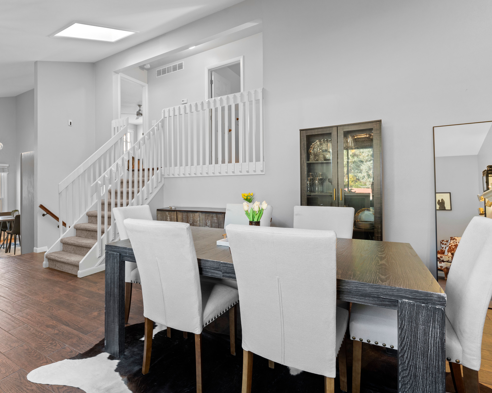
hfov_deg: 82.0
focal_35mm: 19
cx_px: 191
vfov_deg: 70.8
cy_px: 189
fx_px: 277
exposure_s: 1/5
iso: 640
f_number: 8
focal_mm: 16
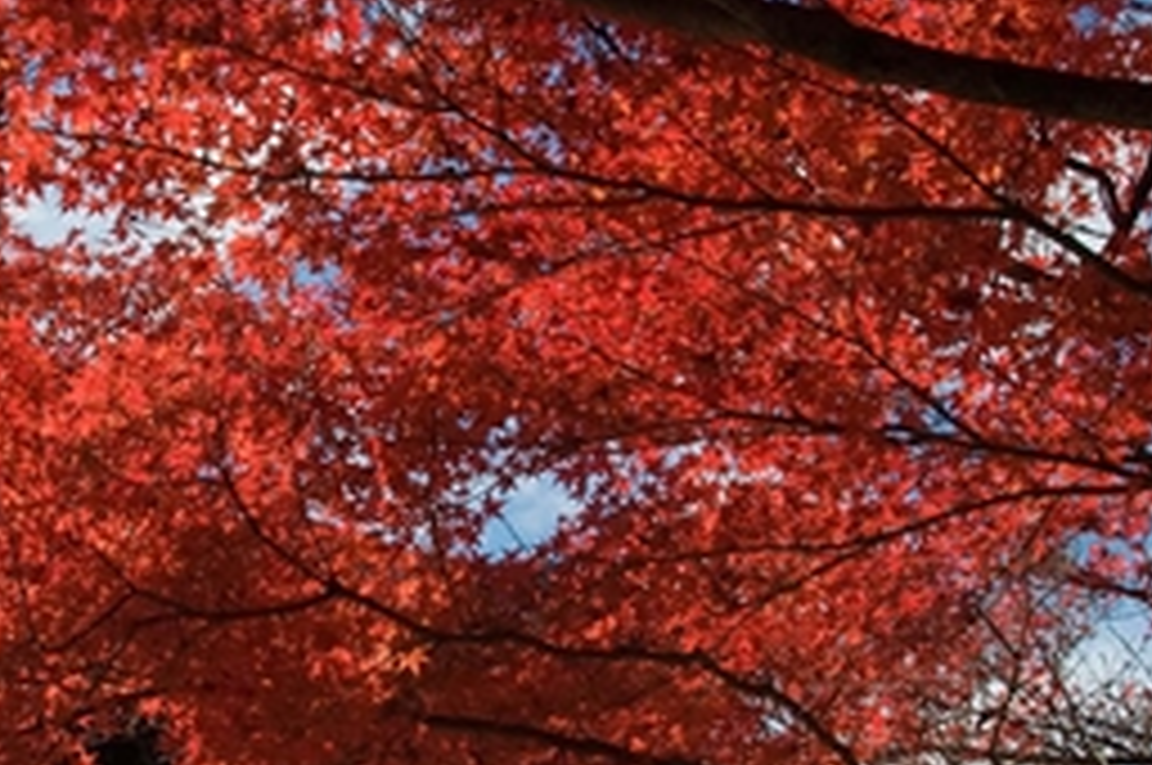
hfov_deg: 16.7
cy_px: 470
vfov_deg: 11.2
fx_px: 3899
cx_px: 198
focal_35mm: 122
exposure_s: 1/320
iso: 200
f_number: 13
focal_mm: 26
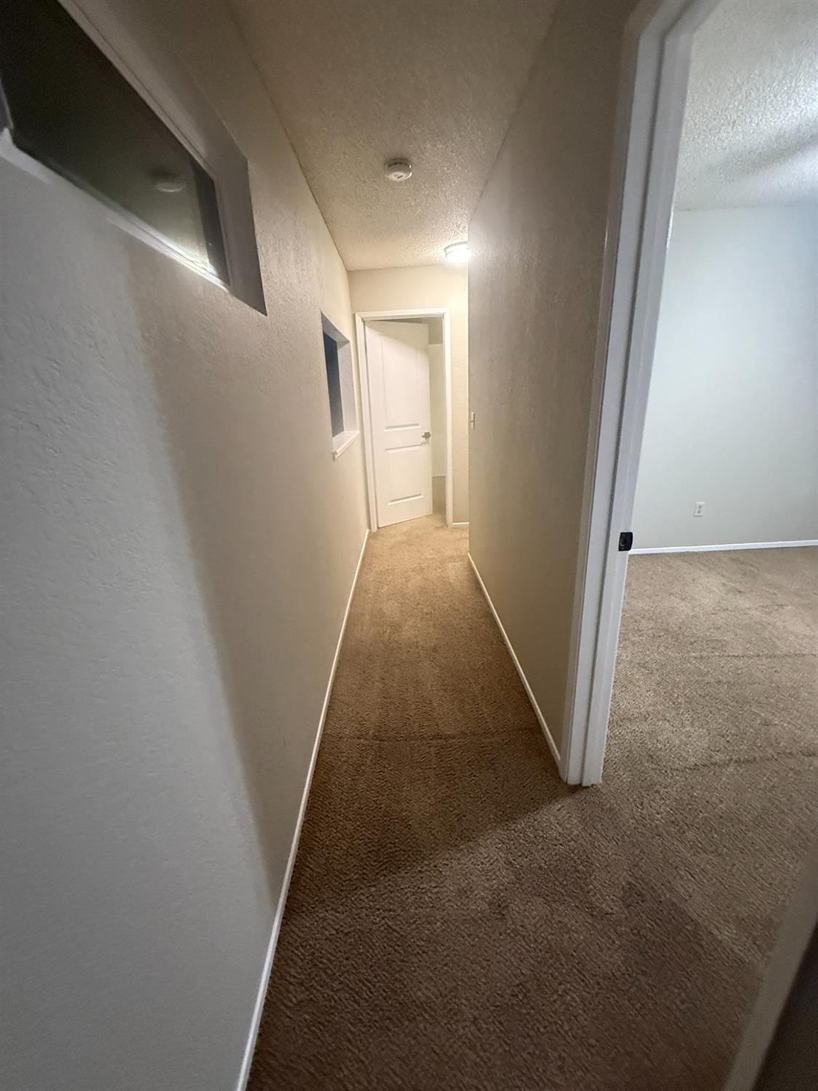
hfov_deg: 85.7
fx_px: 441
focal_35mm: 14
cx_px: 409
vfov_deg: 102.1
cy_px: 546
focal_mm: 2.22
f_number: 2.2
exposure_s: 1/60
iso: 800
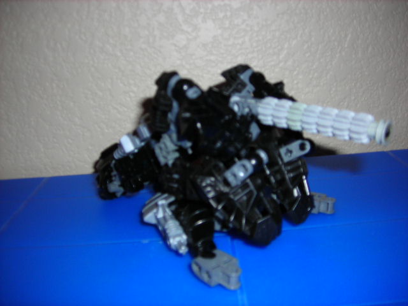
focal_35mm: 38
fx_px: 448
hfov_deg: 49.0
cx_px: 204
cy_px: 153
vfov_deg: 37.7
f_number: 3.2
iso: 50
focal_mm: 6.3
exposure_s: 1/60.1
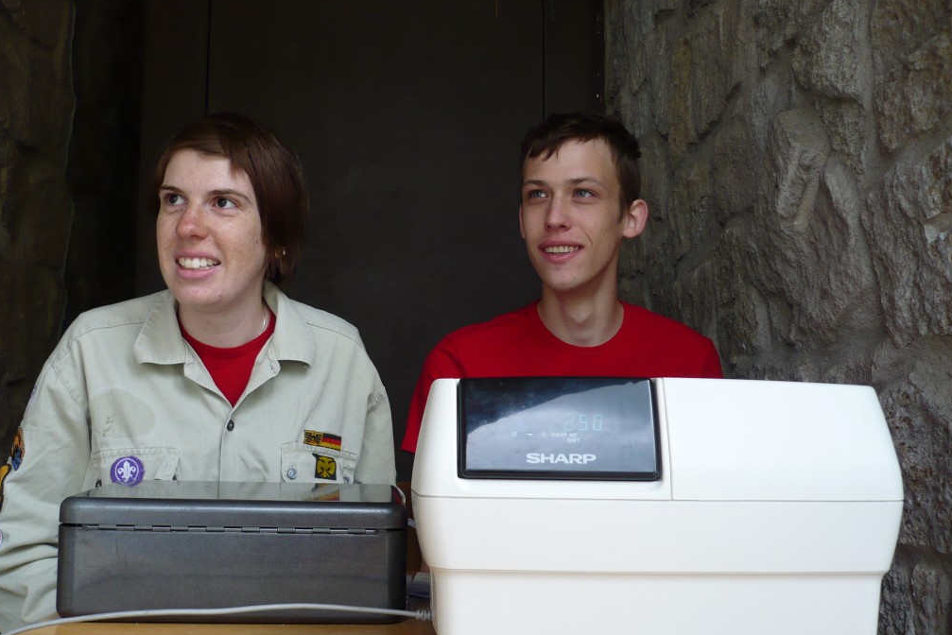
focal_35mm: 37
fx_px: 979
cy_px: 319
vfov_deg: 36.0
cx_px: 472
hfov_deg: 51.9
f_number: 2.8
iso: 100
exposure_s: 1/100
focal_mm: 5.8
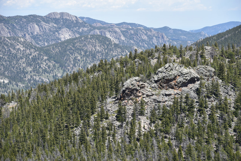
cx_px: 120
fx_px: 817
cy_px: 80
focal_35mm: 122
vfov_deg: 11.2
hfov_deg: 16.8
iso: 100
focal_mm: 122
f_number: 7.1
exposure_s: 1/250
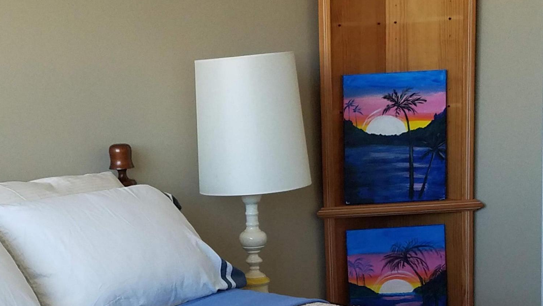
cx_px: 272
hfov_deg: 52.8
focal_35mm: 38
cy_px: 293
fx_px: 547
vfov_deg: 29.5
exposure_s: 1/40
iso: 160
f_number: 1.7
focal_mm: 4.2
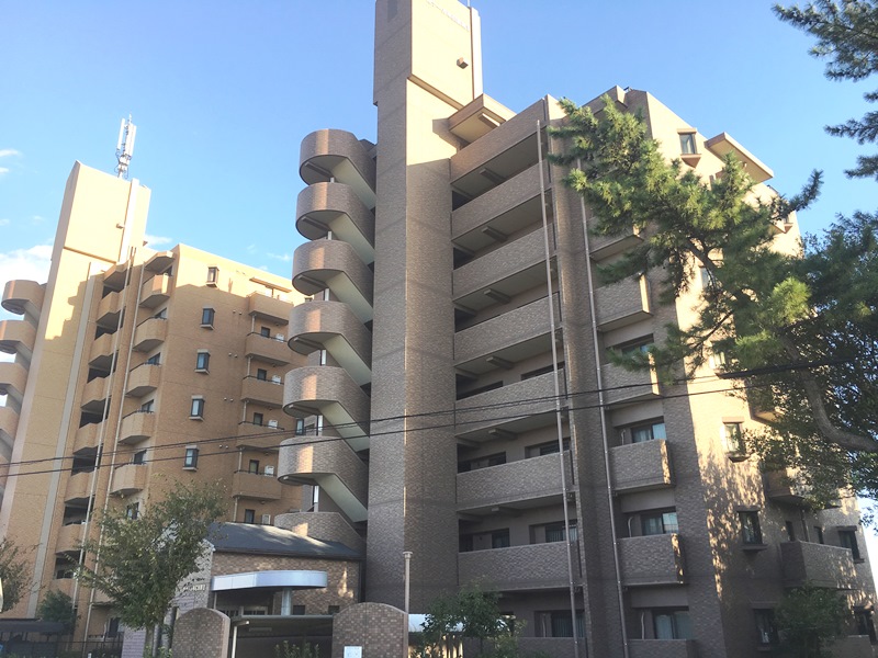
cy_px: 329
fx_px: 736
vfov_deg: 48.2
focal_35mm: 29
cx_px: 439
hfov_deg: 61.7
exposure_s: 1/450
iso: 25
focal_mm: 4.15
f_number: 2.2
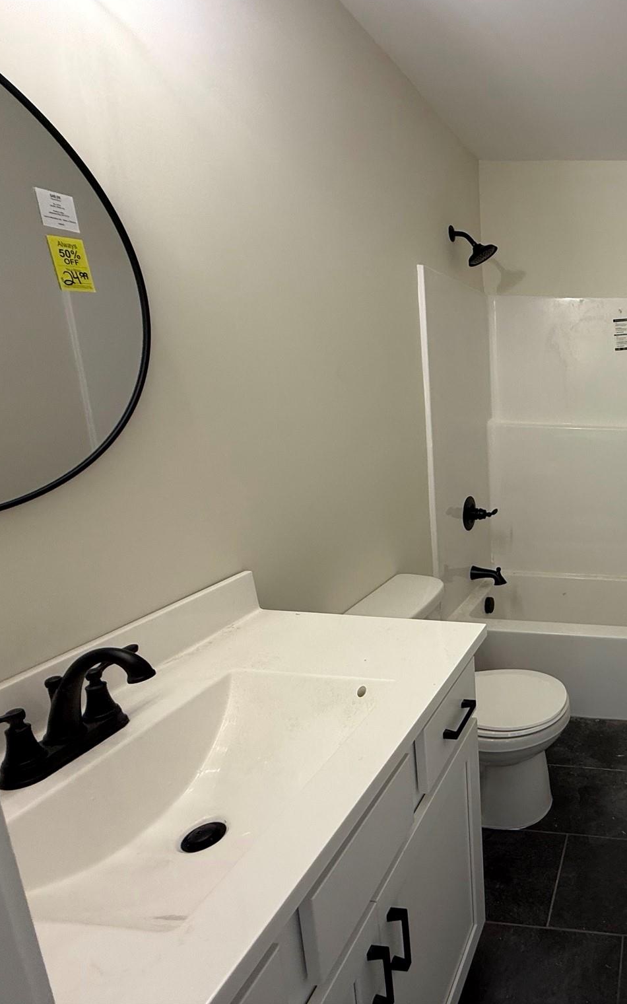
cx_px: 628
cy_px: 498
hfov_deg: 48.9
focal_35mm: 20
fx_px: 547
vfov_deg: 85.1
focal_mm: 2.22
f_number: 2.2
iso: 100
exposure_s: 1/120
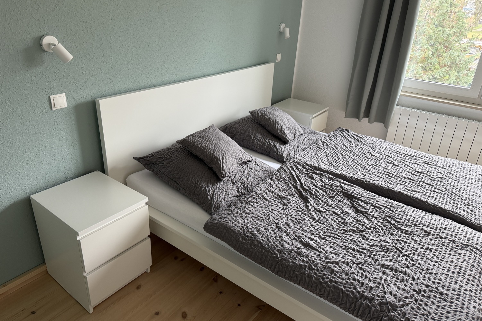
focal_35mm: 25
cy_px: 146
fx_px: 335
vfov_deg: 51.2
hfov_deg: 71.5
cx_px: 241
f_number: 1.78
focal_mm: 6.76
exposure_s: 1/108
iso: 200
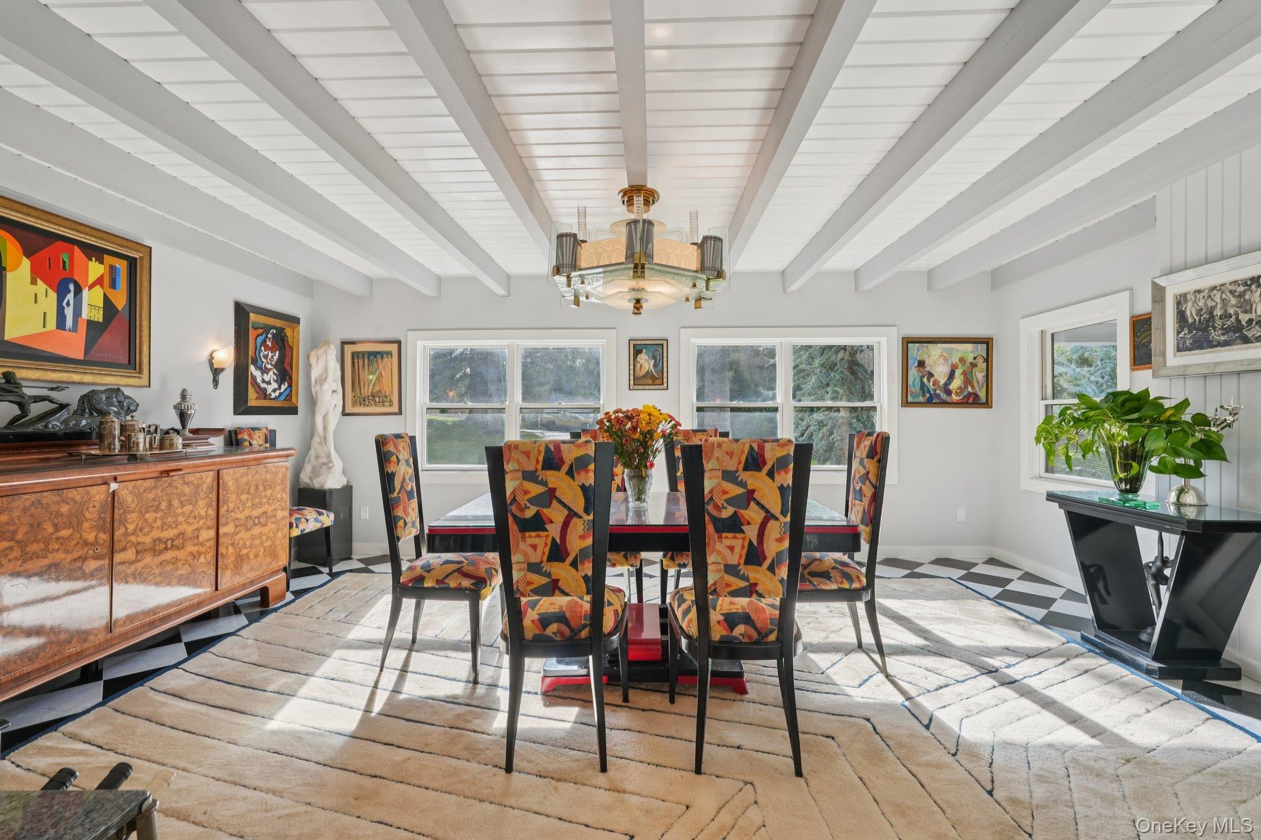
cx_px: 630
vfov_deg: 73.7
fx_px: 560
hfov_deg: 96.7
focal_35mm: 16
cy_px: 420
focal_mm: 16
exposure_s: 1/30
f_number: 8
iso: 125
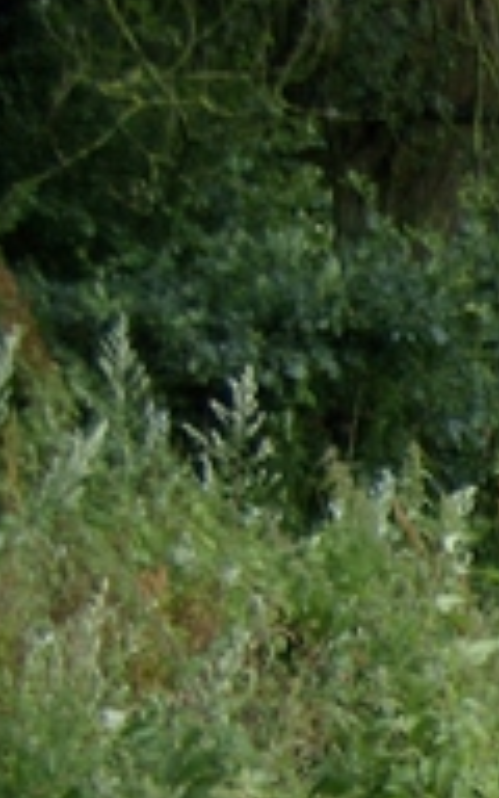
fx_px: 2611
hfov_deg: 10.0
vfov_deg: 17.1
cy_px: 765
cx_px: 1056
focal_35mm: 120
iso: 132
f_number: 2.8
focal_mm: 6
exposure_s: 1/64
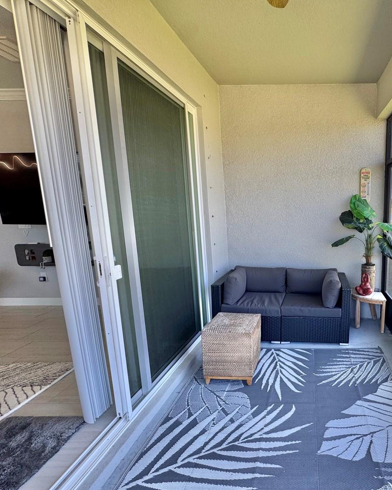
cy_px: 252
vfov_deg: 83.3
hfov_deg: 64.7
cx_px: 312
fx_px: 276
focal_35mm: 19
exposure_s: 1/99
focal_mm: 2.22
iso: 50
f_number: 2.2
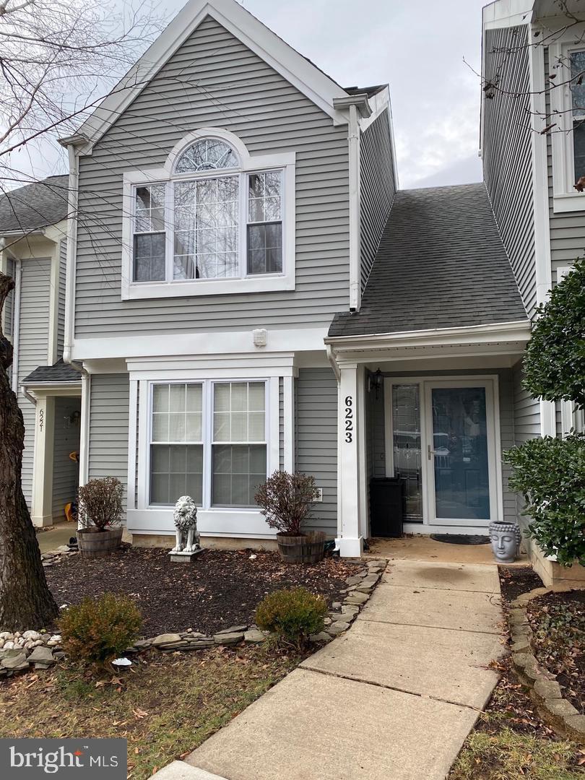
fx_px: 586
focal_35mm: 26
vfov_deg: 67.3
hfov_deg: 53.1
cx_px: 292
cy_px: 390
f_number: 1.8
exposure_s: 1/647
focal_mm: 4.25
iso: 32
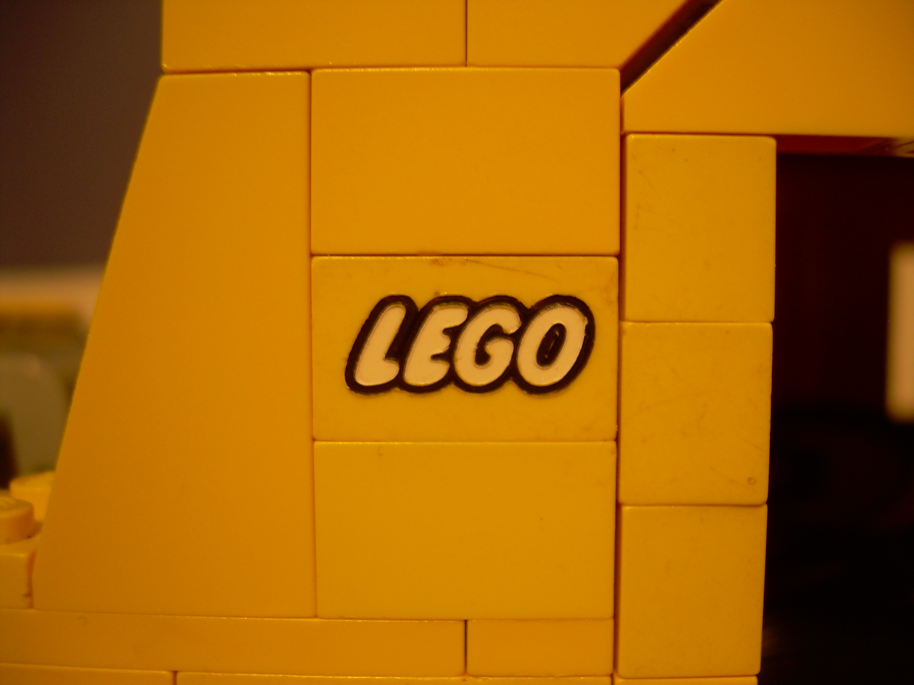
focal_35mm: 38
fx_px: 1003
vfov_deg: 37.7
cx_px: 457
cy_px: 342
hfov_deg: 49.0
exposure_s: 1/4
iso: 50
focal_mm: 6.3
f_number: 2.8
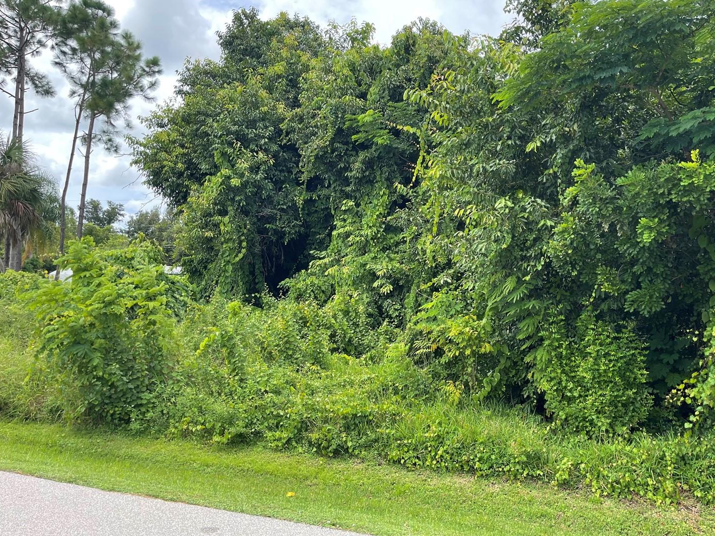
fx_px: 578
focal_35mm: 28
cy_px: 244
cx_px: 395
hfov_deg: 63.3
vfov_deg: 49.7
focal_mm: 5.1
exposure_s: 1/765
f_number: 1.6
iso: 32
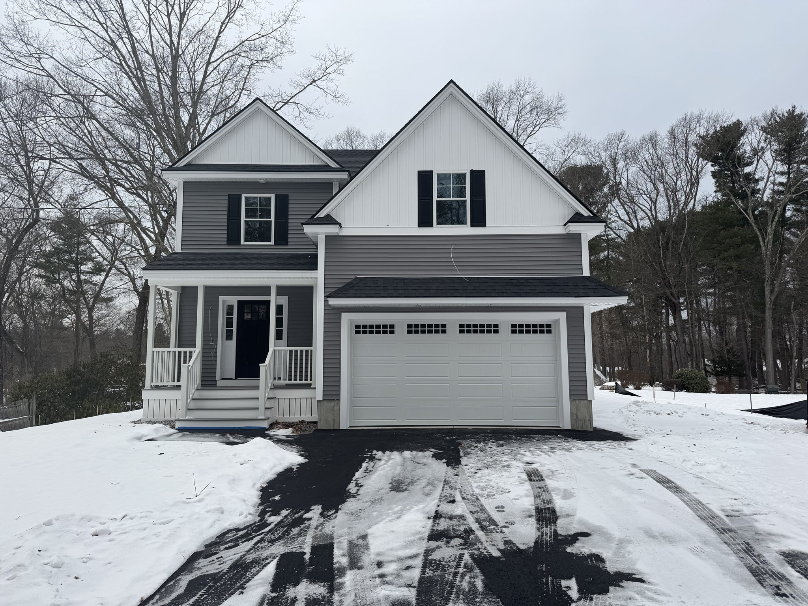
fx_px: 560
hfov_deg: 71.6
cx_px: 404
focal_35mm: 24
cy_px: 303
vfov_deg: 56.8
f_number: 1.78
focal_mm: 6.76
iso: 80
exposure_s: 1/1395
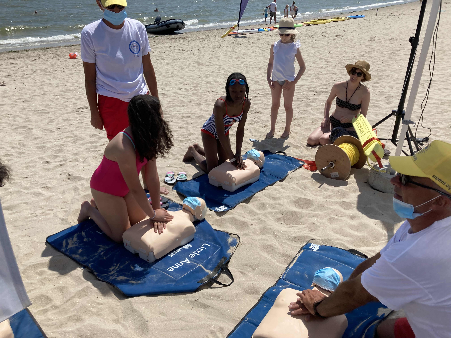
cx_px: 226
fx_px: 365
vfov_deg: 49.7
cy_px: 169
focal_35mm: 28
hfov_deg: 63.4
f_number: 1.8
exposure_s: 1/4000
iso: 25
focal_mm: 3.99
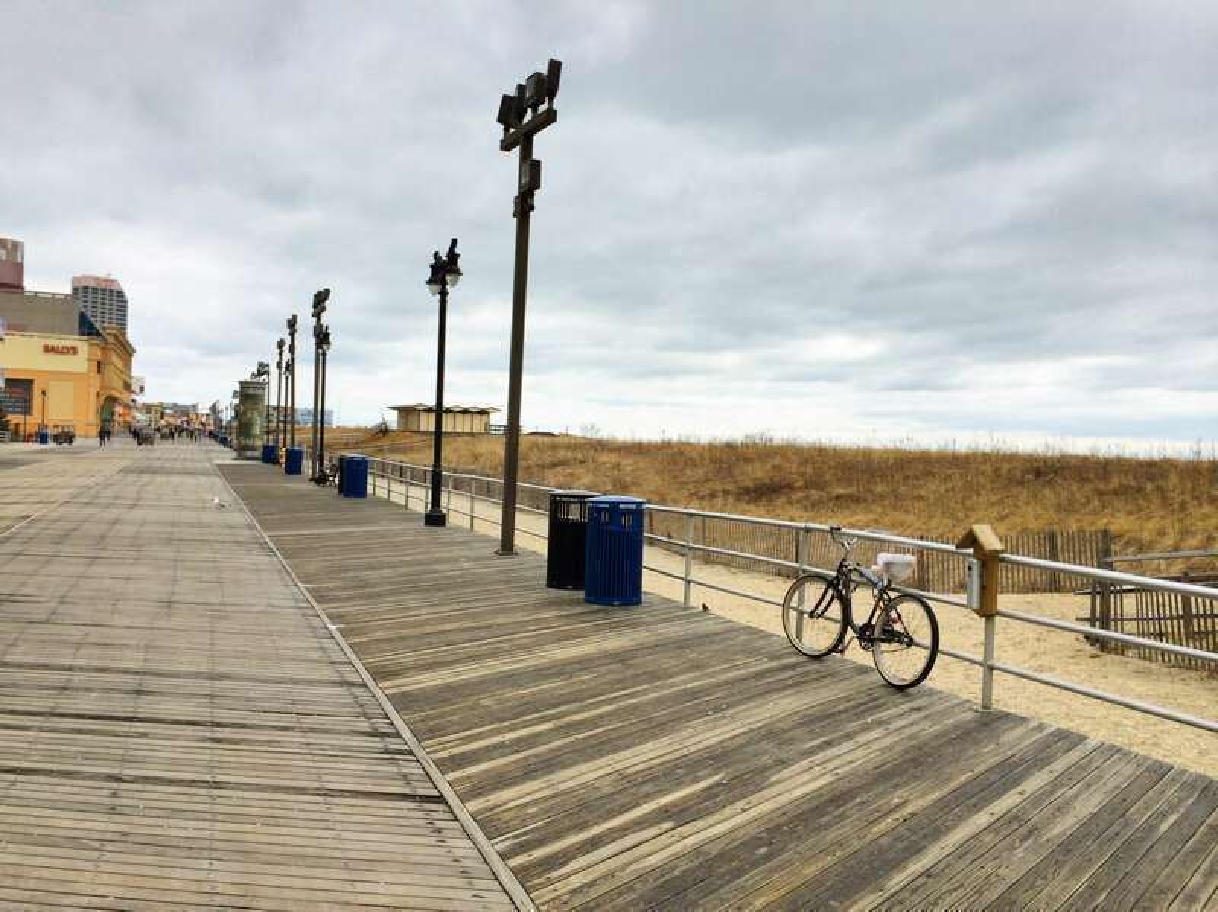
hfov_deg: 60.0
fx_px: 1055
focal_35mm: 30
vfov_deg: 46.8
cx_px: 609
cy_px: 456
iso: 32
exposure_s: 1/4566
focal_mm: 4.12
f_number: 2.2
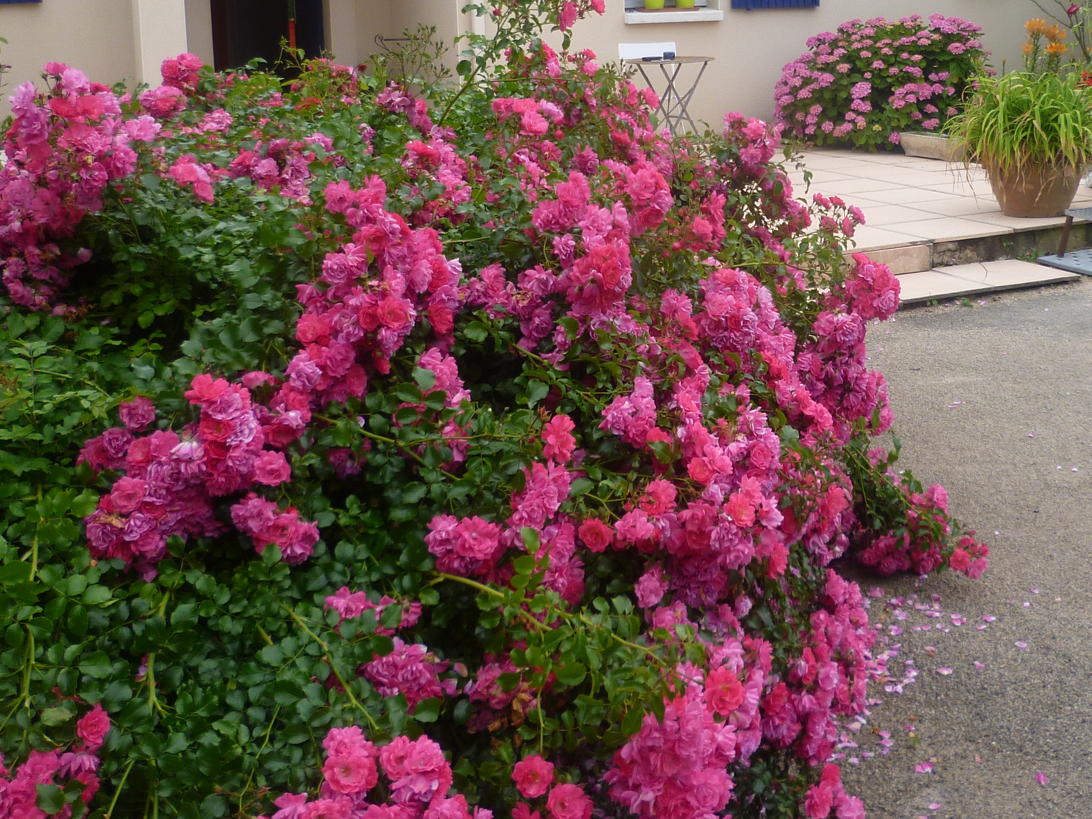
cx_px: 691
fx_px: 1514
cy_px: 184
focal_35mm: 48
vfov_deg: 29.7
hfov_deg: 39.4
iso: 80
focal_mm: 5.4
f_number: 2.9
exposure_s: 1/640
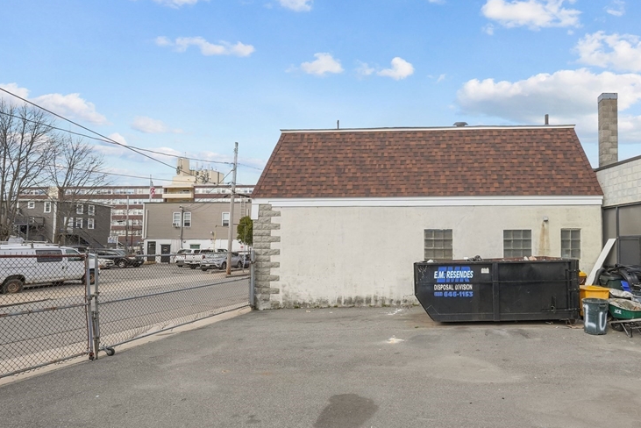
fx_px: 374
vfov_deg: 59.4
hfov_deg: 78.4
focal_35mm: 21
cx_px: 430
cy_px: 235
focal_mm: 10
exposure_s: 1/320
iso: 400
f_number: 9
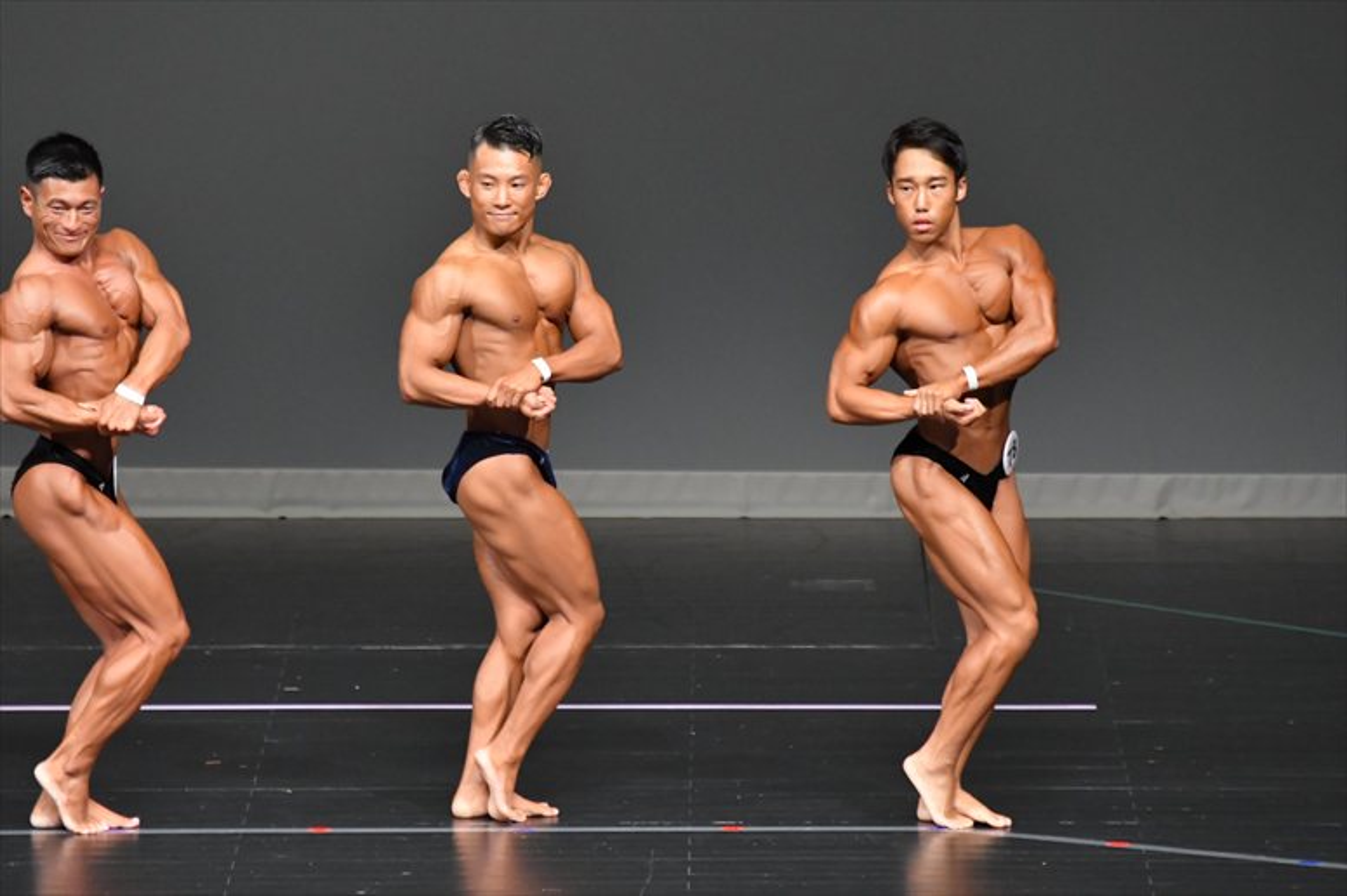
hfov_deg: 5.5
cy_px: 448
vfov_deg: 3.7
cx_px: 674
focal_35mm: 375
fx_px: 14025
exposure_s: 1/400
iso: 5000
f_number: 5.6
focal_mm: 250
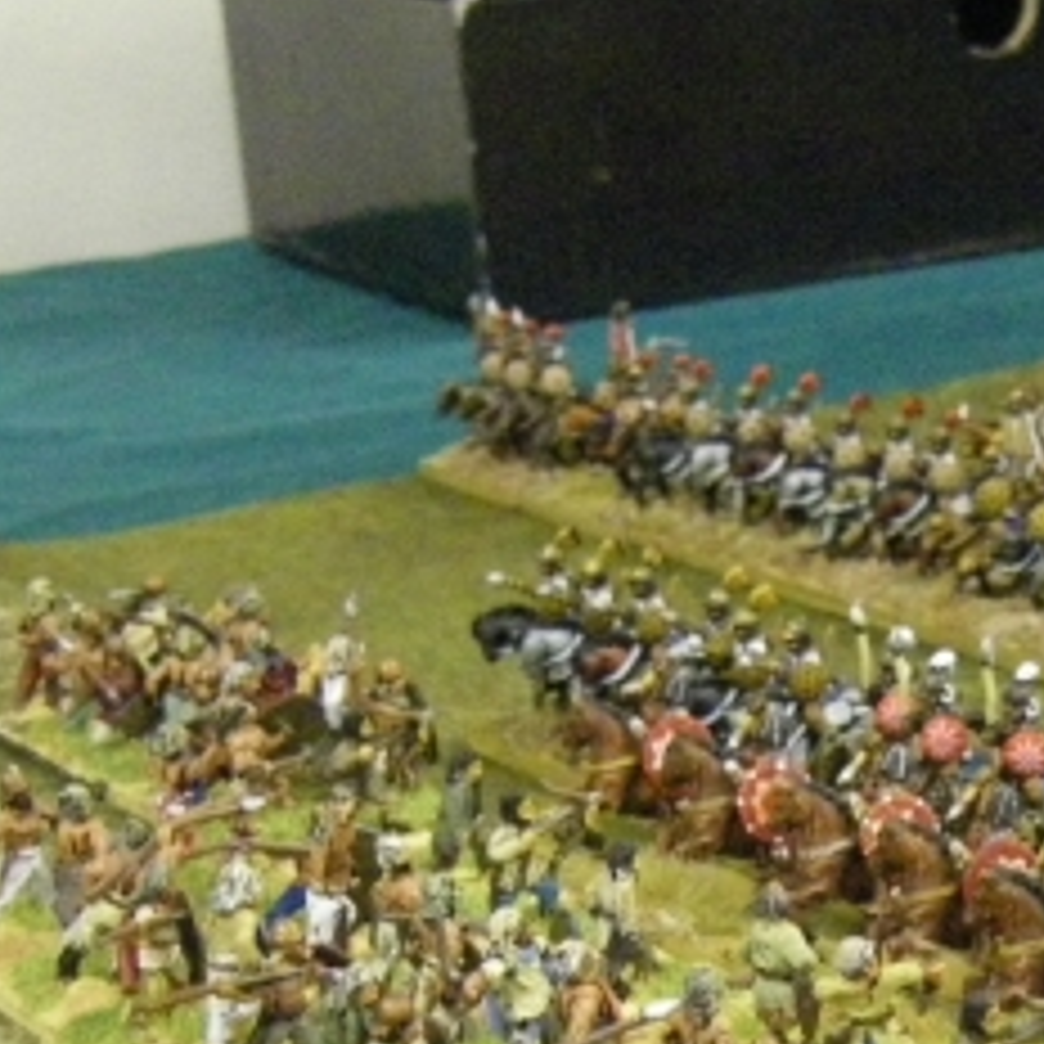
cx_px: 1015
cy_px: 994
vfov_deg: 15.3
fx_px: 3822
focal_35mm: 112
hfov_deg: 15.3
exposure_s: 1/40
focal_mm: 6.3
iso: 800
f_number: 3.5
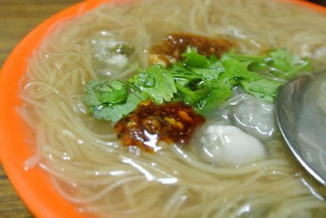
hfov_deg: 44.5
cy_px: 109
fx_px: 399
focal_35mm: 44
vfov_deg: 30.6
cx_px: 163
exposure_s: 1/100
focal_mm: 16.3
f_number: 4.2
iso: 3200
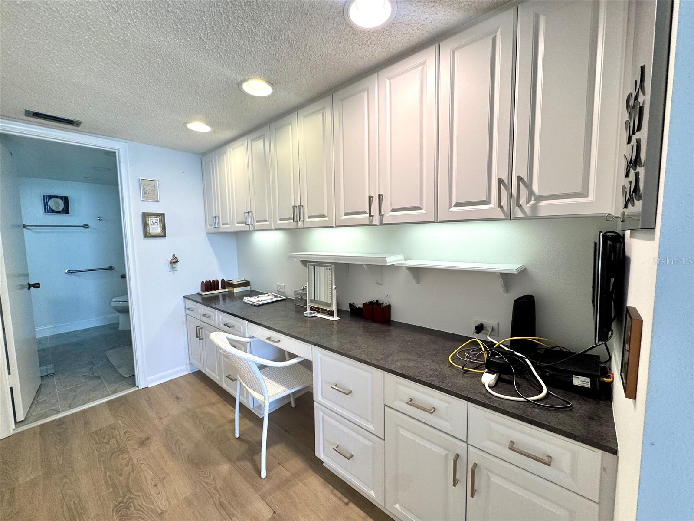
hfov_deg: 102.1
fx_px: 281
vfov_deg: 85.7
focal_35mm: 14
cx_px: 347
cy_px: 260
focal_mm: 2.22
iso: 80
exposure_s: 1/120
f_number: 2.2
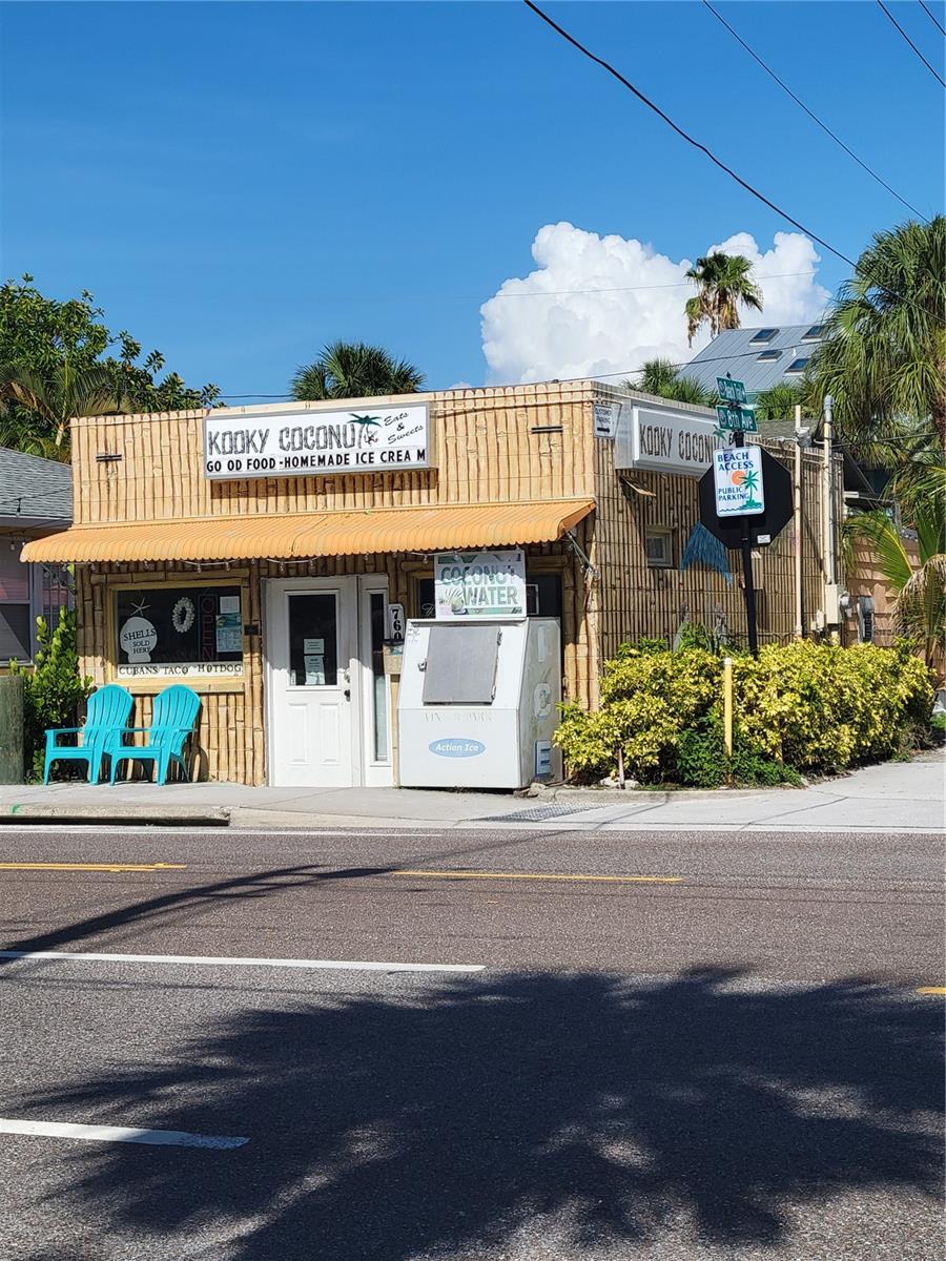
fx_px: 1020
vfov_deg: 63.4
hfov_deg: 49.7
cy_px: 630
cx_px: 473
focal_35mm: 28
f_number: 2
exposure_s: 1/1756
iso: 25
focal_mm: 5.9
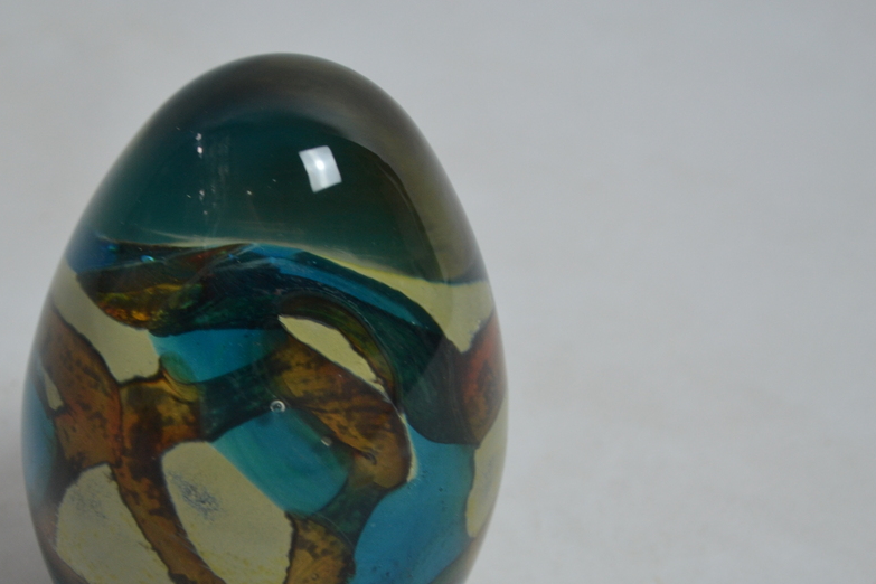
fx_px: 2238
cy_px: 414
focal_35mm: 92
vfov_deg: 14.8
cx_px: 229
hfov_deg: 22.0
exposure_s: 1/25
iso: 400
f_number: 5.3
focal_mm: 40
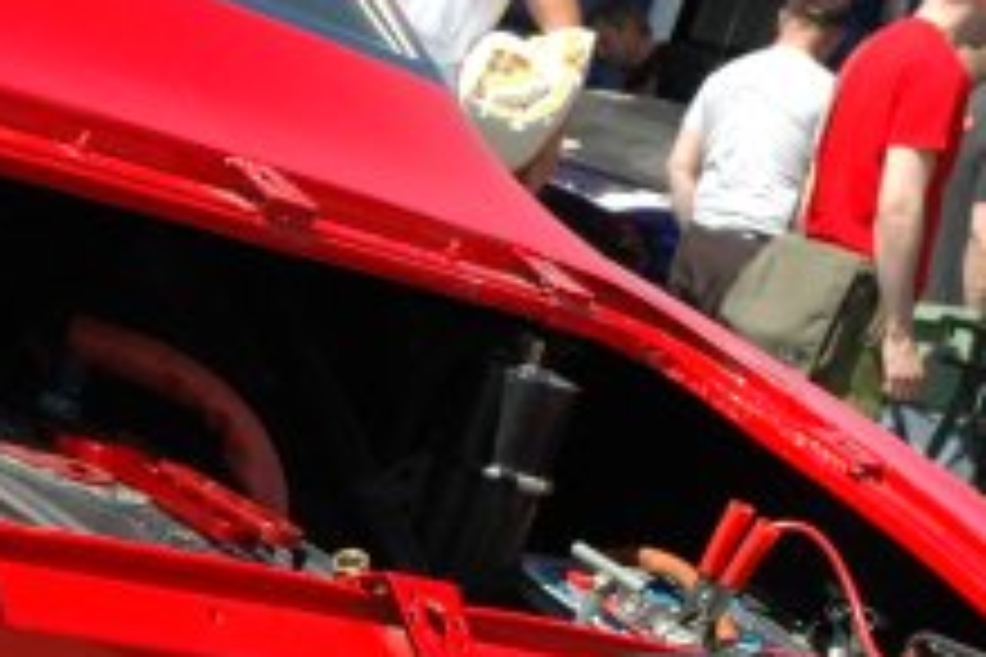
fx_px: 4793
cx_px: 50
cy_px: 585
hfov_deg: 11.6
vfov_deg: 7.8
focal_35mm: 175
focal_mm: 40
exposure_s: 1/250
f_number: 9
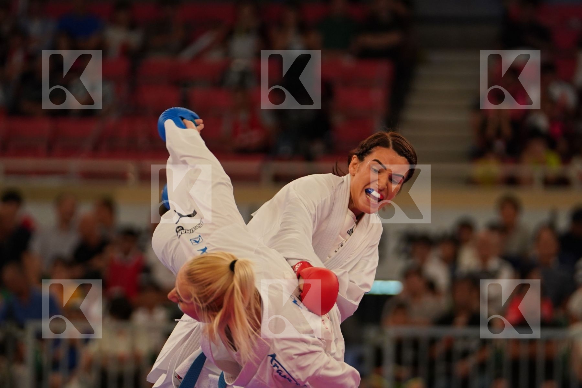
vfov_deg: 5.5
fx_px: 4074
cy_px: 194
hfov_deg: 8.2
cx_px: 291
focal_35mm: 252
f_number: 2.8
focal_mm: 168
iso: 1250
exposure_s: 1/1000
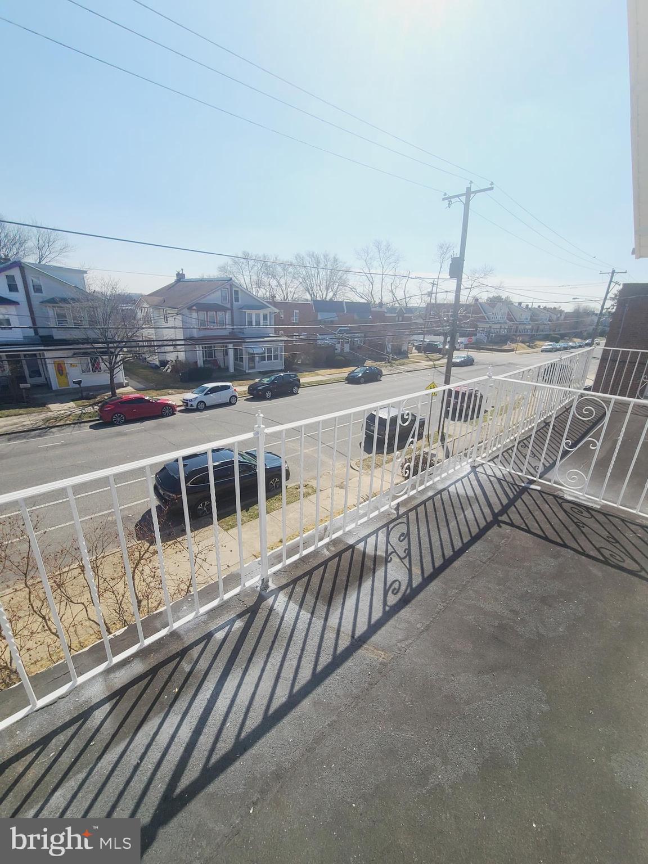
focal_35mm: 13
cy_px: 432
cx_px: 324
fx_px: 324
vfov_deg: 106.2
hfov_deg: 89.9
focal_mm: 2.2
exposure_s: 1/3067
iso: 50
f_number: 2.2
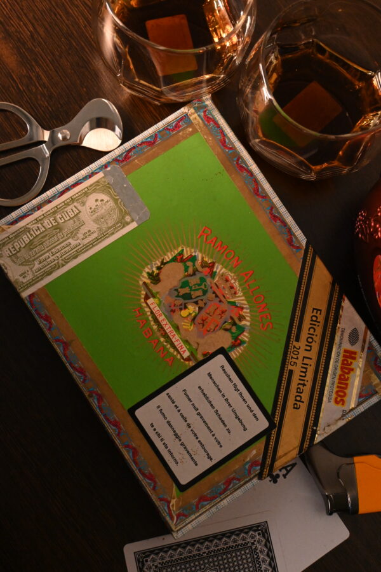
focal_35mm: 52
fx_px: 833
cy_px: 286
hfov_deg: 25.8
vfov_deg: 37.9
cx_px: 190
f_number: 5.3
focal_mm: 35
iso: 4000
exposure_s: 1/250
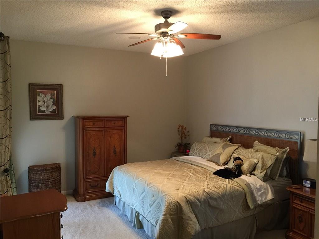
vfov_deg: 48.2
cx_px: 160
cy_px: 120
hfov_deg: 61.7
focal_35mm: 29
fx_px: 267
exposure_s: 1/15
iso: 125
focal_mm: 4.15
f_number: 2.2
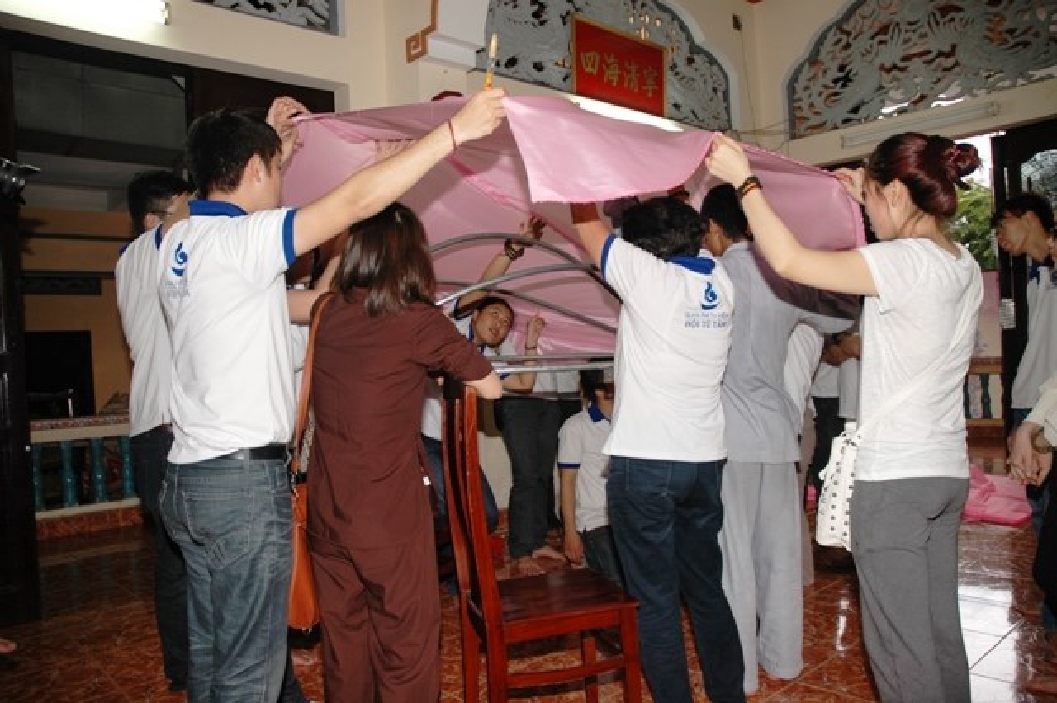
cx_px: 528
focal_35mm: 27
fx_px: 792
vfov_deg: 47.9
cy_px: 352
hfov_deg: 67.4
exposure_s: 1/60
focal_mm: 18
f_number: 4
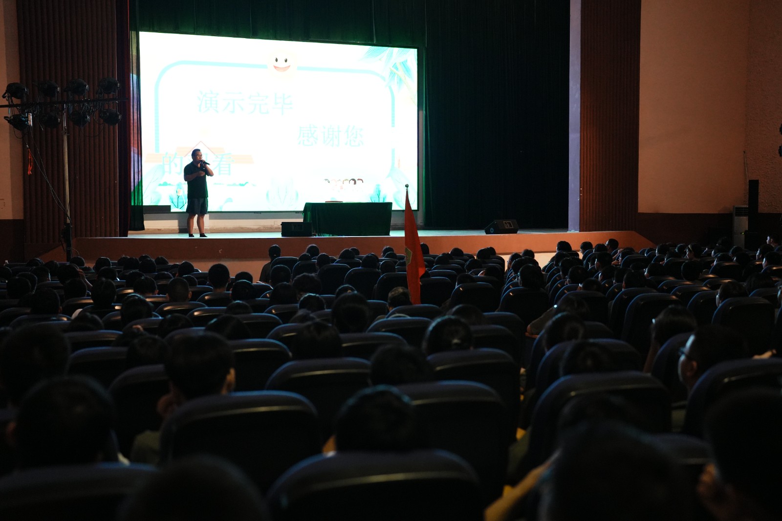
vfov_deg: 27.0
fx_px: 1086
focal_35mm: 50
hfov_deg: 39.6
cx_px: 391
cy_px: 260
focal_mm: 50
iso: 3200
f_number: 2.8
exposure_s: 1/200
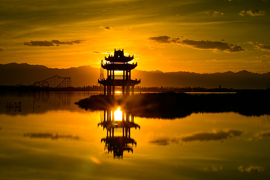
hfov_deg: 39.6
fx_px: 375
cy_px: 90
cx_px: 135
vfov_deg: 27.0
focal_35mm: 50
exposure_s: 1.6
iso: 100
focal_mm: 50
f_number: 22
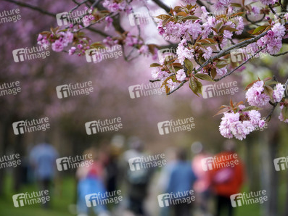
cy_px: 108
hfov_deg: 7.2
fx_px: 2289
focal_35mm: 275
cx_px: 157
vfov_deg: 5.4
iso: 1600
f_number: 5.6
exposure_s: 1/1000
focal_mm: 252
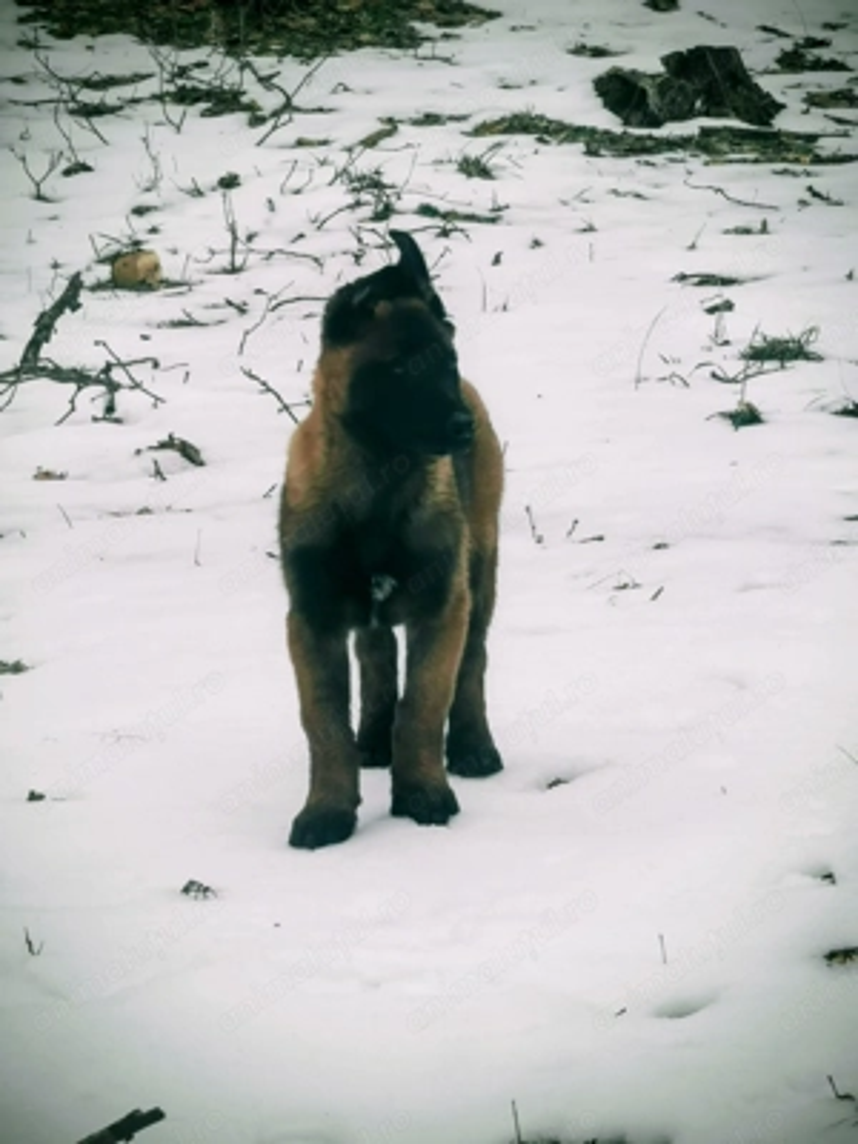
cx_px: 429
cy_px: 572
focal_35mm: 147
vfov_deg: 13.4
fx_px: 4858
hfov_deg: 10.1
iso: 50
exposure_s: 1/218
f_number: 3.4
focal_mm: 14.46
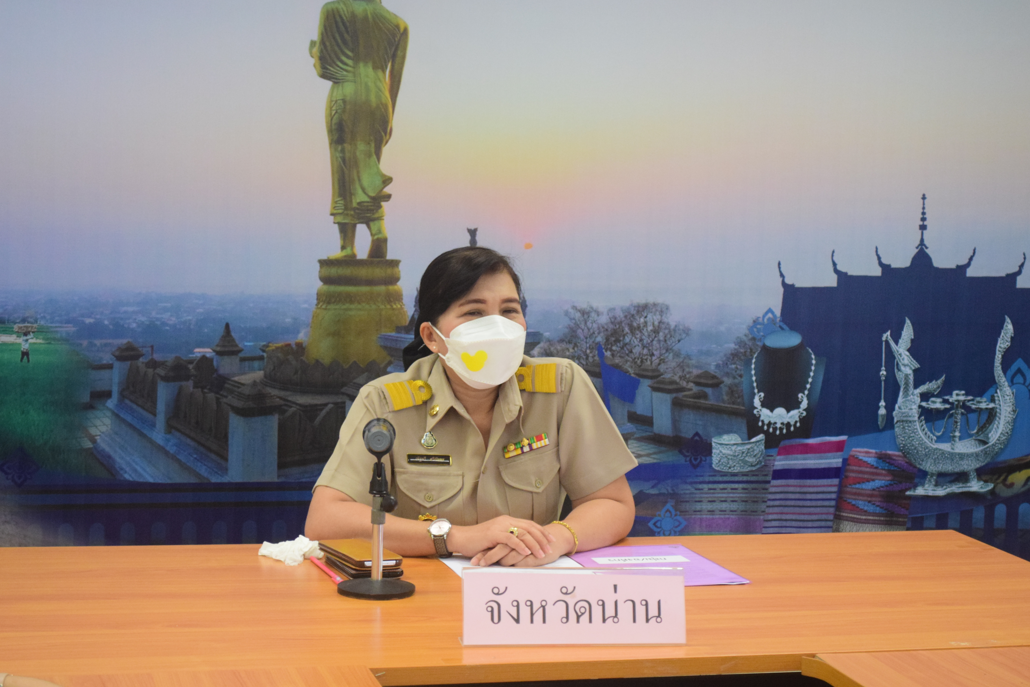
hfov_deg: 28.1
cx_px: 515
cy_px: 344
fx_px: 2060
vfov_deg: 18.9
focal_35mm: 72
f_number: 5.3
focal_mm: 48
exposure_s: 1/125
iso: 2500
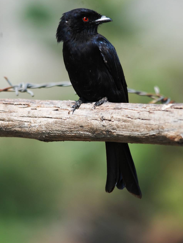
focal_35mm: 913
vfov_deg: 2.2
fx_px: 6434
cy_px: 96
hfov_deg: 1.6
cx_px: 103
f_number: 6.3
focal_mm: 500
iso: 220
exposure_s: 1/500
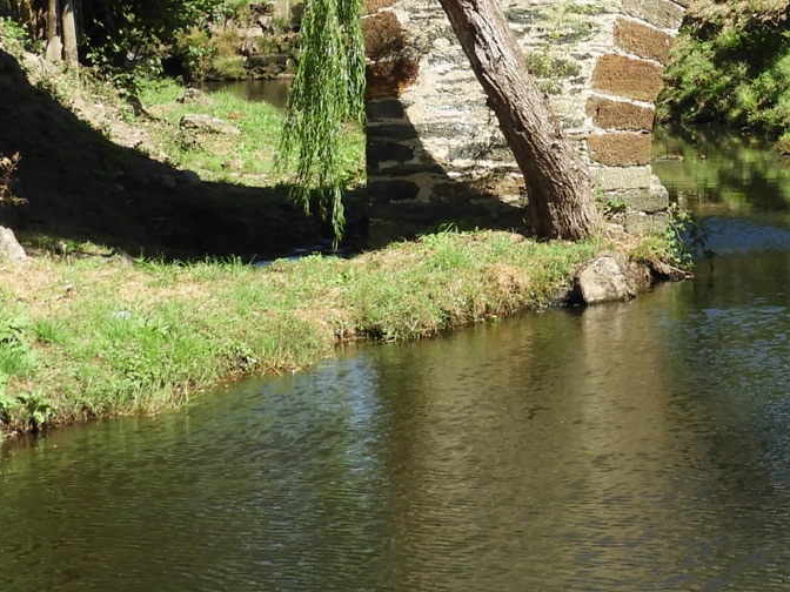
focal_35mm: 134
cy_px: -96
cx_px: 744
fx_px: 3058
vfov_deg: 10.9
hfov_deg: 14.5
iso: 100
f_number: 4
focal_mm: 8.1
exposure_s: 1/400
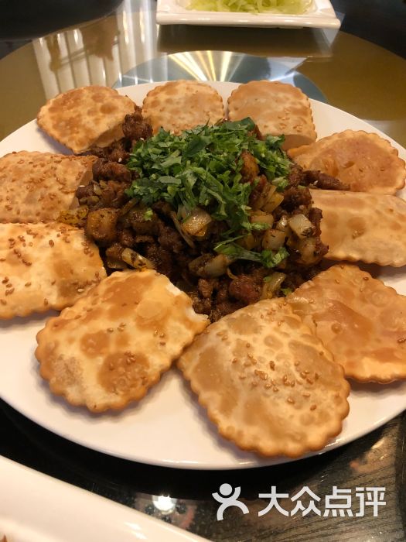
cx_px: 203
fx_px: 438
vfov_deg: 63.4
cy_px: 271
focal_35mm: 28
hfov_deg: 49.7
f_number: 1.8
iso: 100
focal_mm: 4
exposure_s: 1/13
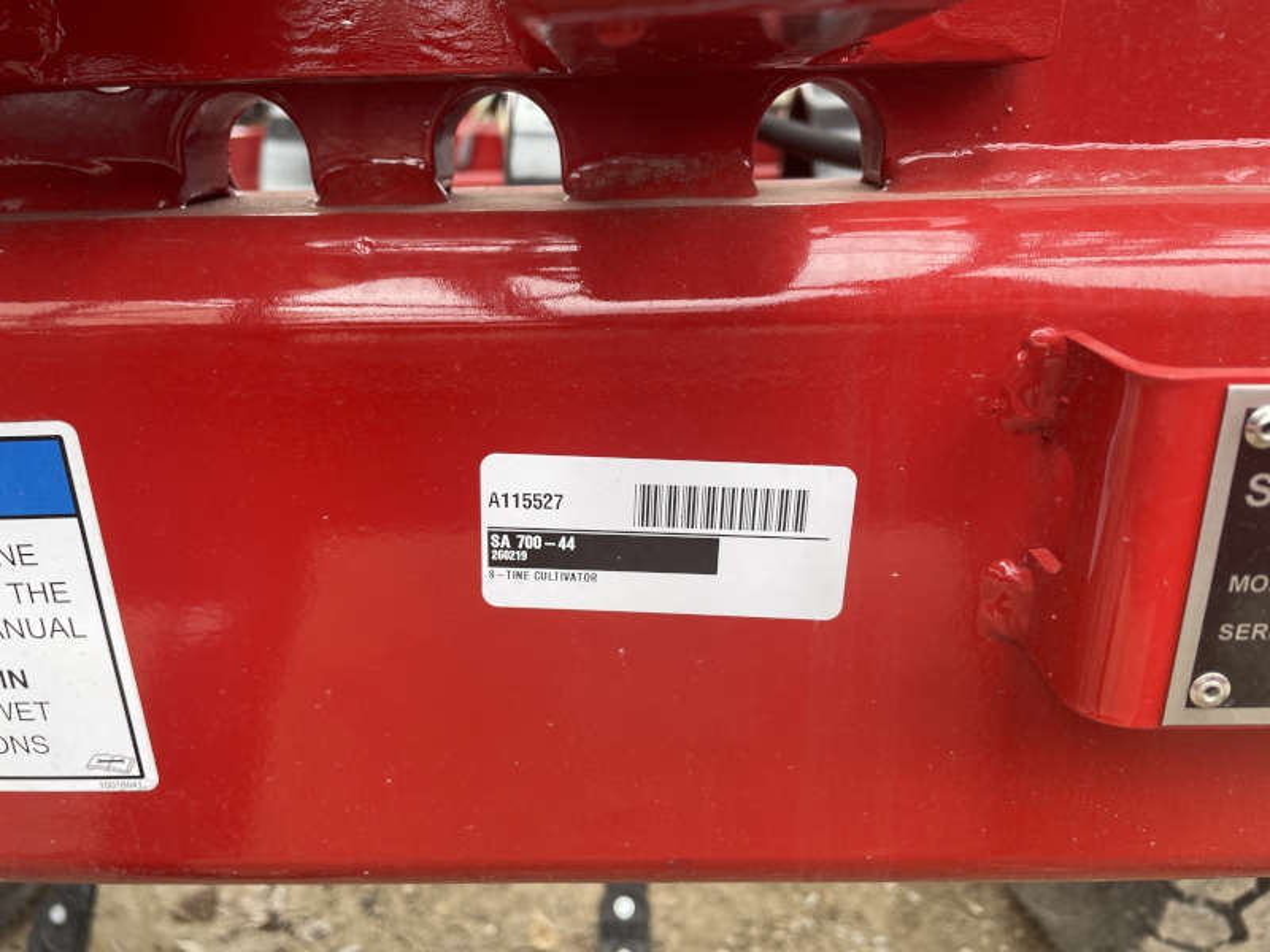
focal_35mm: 26
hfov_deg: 67.3
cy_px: 476
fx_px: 954
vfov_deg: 53.1
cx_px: 635
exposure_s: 1/121
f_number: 1.6
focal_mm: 4.2
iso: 40
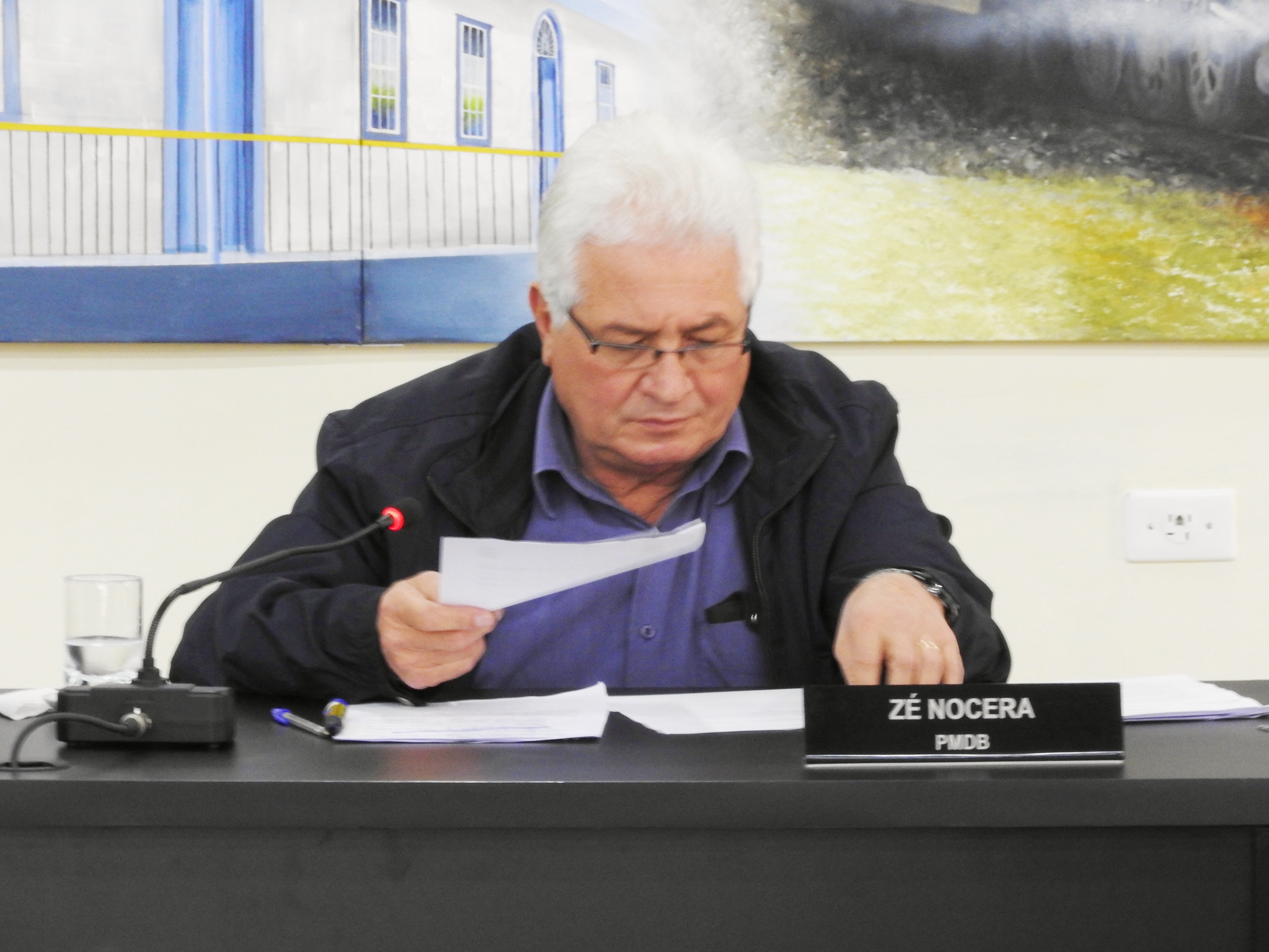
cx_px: 634
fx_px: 12099
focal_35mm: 330
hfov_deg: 6.0
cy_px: 476
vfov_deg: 4.5
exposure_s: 1/3
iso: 400
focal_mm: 59.1
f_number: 7.7
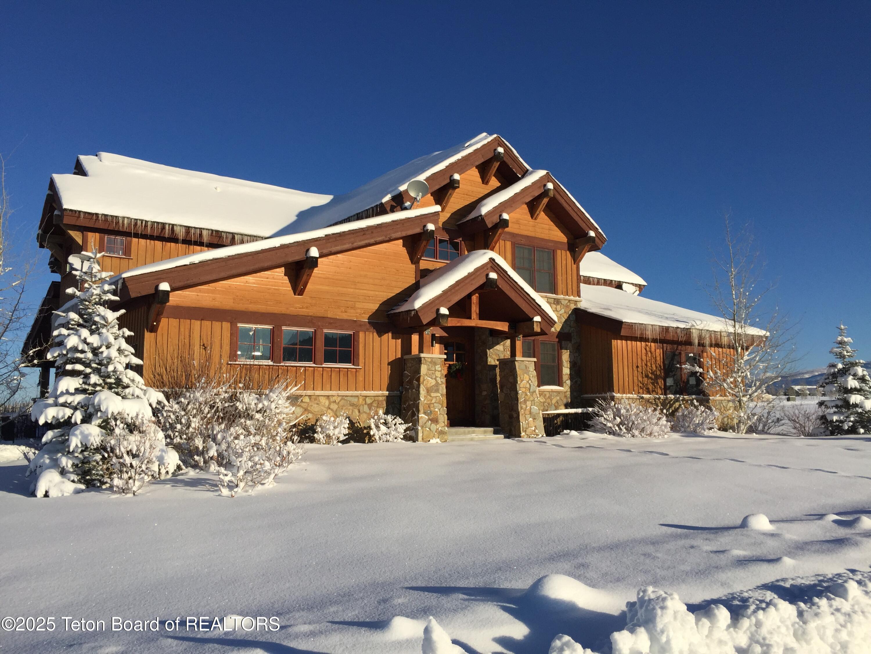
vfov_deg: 48.2
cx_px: 436
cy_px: 327
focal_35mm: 29
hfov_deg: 61.7
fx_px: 730
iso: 32
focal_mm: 4.15
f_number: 2.2
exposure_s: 1/3968
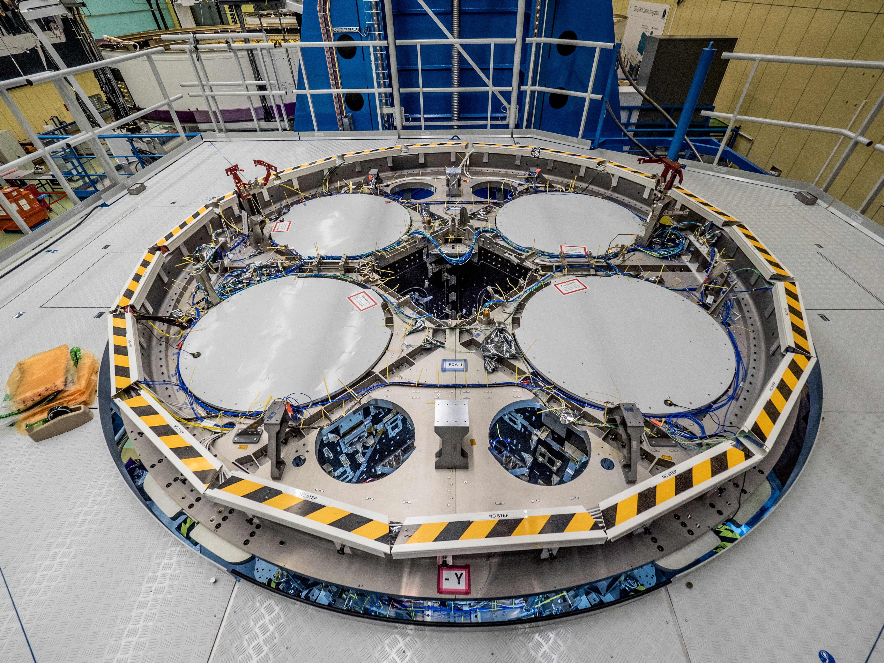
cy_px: 347
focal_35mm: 15
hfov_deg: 98.1
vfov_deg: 81.7
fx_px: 383
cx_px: 456
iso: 800
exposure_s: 1/100
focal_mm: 7
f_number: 4.5
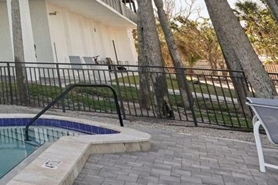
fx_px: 448
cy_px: -81
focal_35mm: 58
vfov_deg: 20.5
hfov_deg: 26.3
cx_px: -127
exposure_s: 1/800
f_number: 8
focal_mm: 16
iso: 400
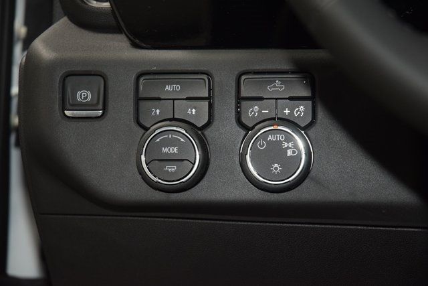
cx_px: 214
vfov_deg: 13.0
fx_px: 1249
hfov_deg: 19.5
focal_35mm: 105
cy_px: 143
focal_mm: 70
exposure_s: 1/50
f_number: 4.5
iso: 1250
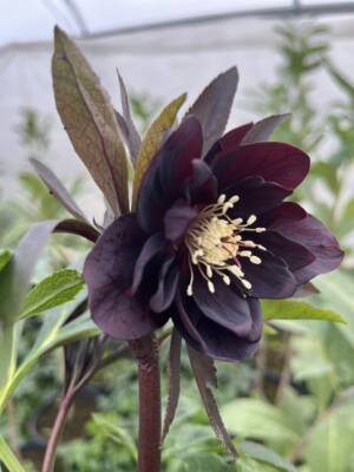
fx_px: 355
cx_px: 177
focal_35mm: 26
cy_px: 236
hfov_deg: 53.1
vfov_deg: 67.3
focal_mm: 5.1
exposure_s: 1/122
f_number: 1.6
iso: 40
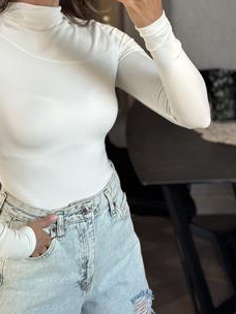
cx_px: 59
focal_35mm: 80
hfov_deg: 18.3
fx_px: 727
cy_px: 89
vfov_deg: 24.2
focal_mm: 6.86
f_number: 1.78
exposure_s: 1/67
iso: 125
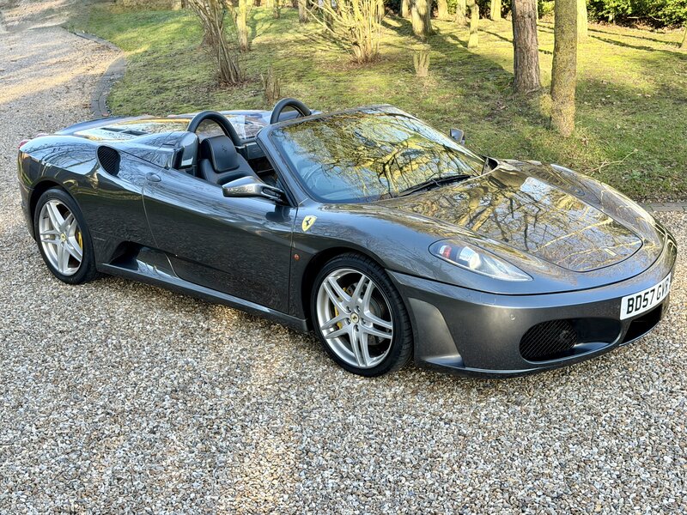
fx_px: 953
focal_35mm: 48
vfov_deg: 30.3
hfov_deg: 39.7
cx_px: 344
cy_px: 258
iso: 80
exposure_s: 1/348
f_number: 1.78
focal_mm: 6.76
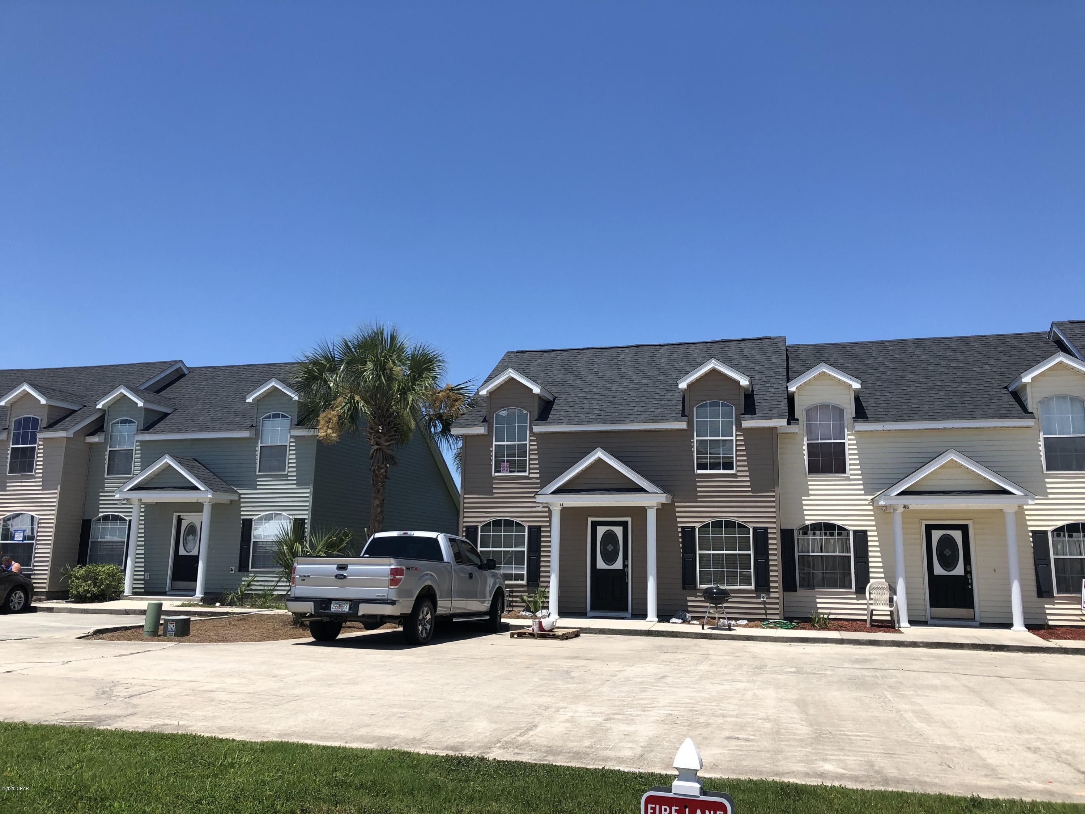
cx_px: 542
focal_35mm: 28
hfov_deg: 63.4
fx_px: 878
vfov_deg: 49.7
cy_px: 407
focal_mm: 3.99
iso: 20
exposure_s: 1/2404
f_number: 1.8
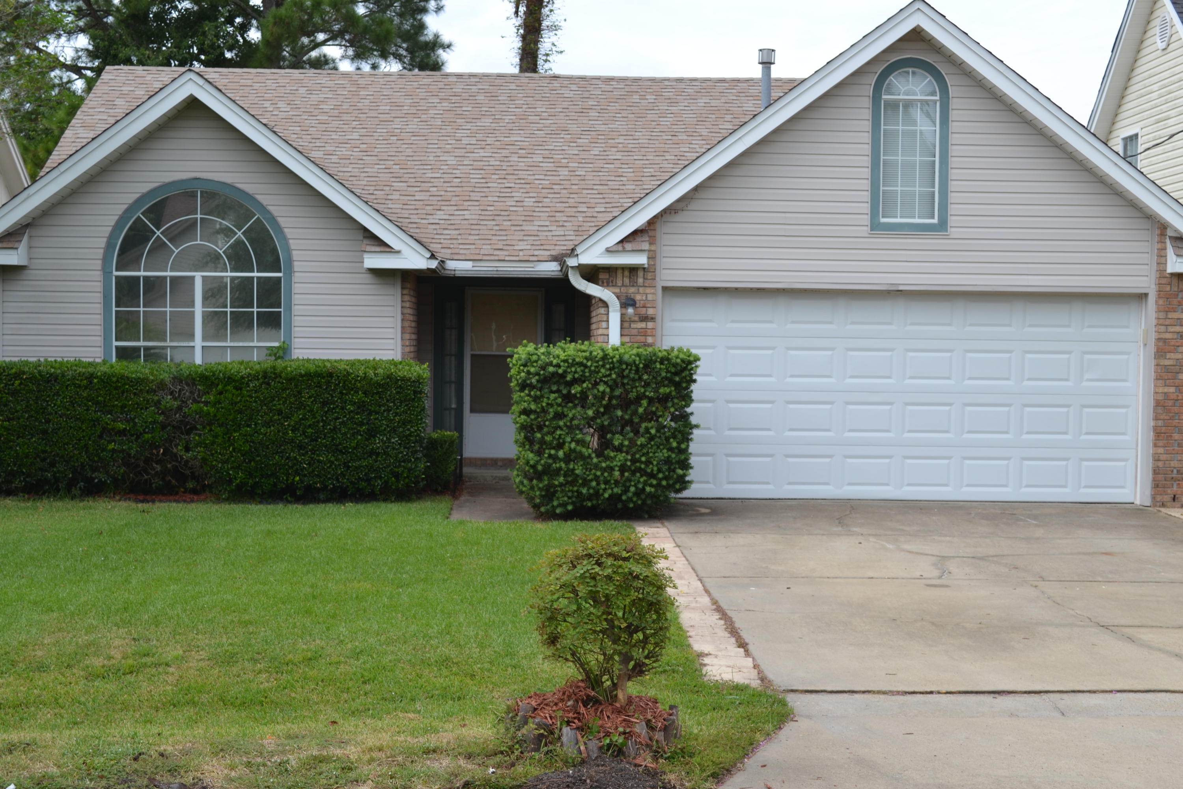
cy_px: 394
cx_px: 592
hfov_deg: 36.9
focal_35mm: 54
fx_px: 1774
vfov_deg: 25.1
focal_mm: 36
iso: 100
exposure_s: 1/200
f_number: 7.1
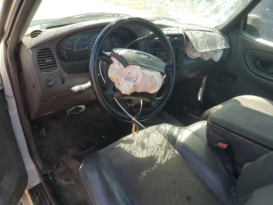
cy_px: 102
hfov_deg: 67.3
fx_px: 205
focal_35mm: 26
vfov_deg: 53.1
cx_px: 136
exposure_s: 1/476
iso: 50
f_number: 1.5
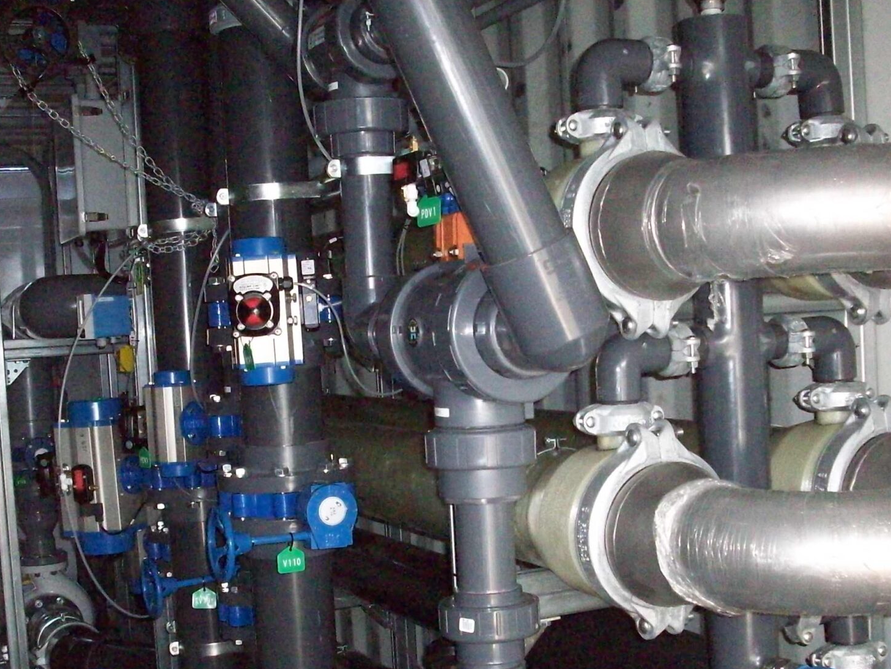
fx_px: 1339
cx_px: 423
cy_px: 462
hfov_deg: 36.8
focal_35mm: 52
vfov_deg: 27.8
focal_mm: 6.2
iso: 800
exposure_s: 1/128
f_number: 2.8
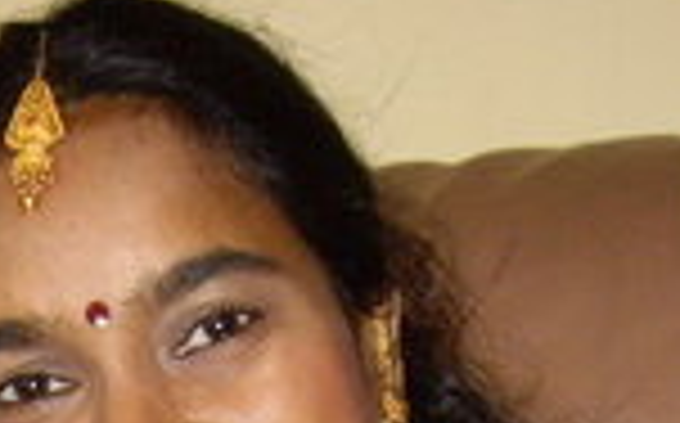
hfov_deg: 11.9
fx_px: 3165
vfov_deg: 7.3
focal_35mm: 171
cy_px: 868
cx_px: -198
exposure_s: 1/40
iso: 200
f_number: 2.7
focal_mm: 6.2
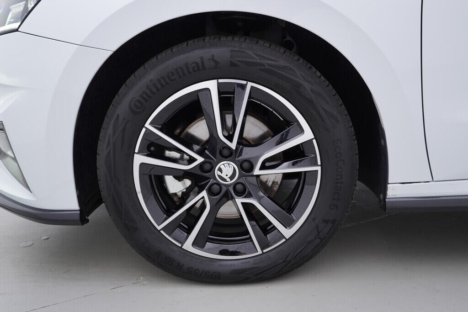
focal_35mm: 36
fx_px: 468
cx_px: 234
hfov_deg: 53.1
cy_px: 156
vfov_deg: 36.9
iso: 125
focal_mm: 24
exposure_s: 1/60
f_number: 3.5
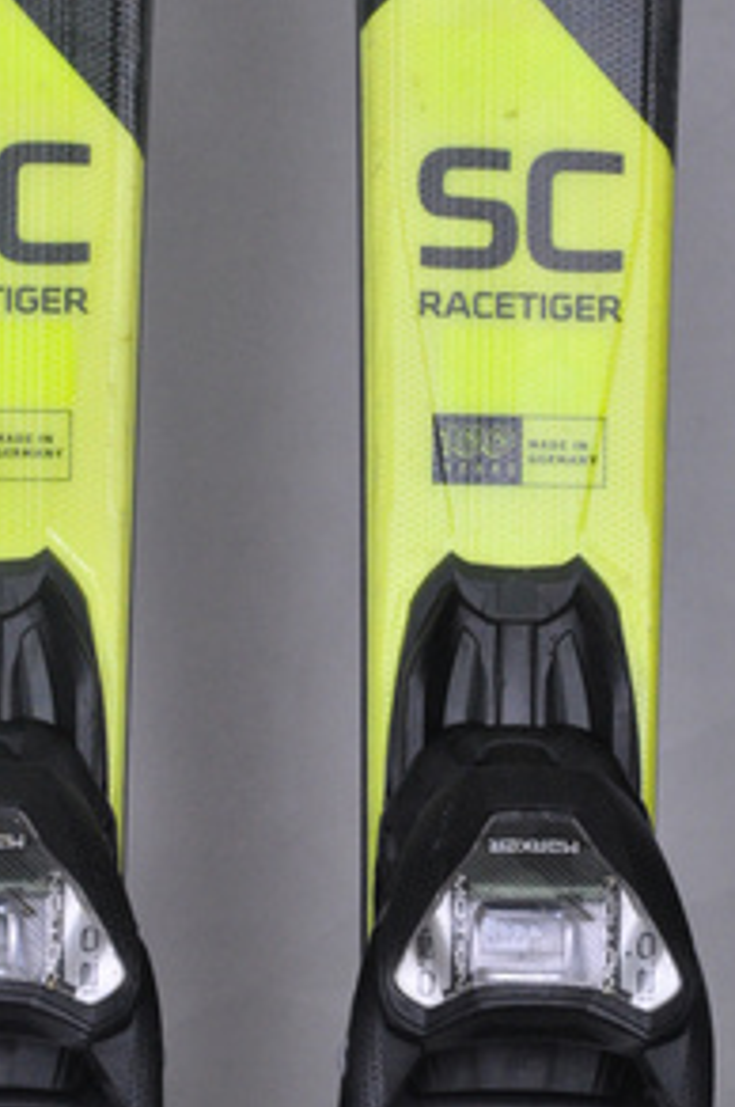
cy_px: 334
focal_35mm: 243
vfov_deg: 8.5
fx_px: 7452
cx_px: 260
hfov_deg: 5.6
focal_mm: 105
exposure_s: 1/125
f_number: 9.5
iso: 3200
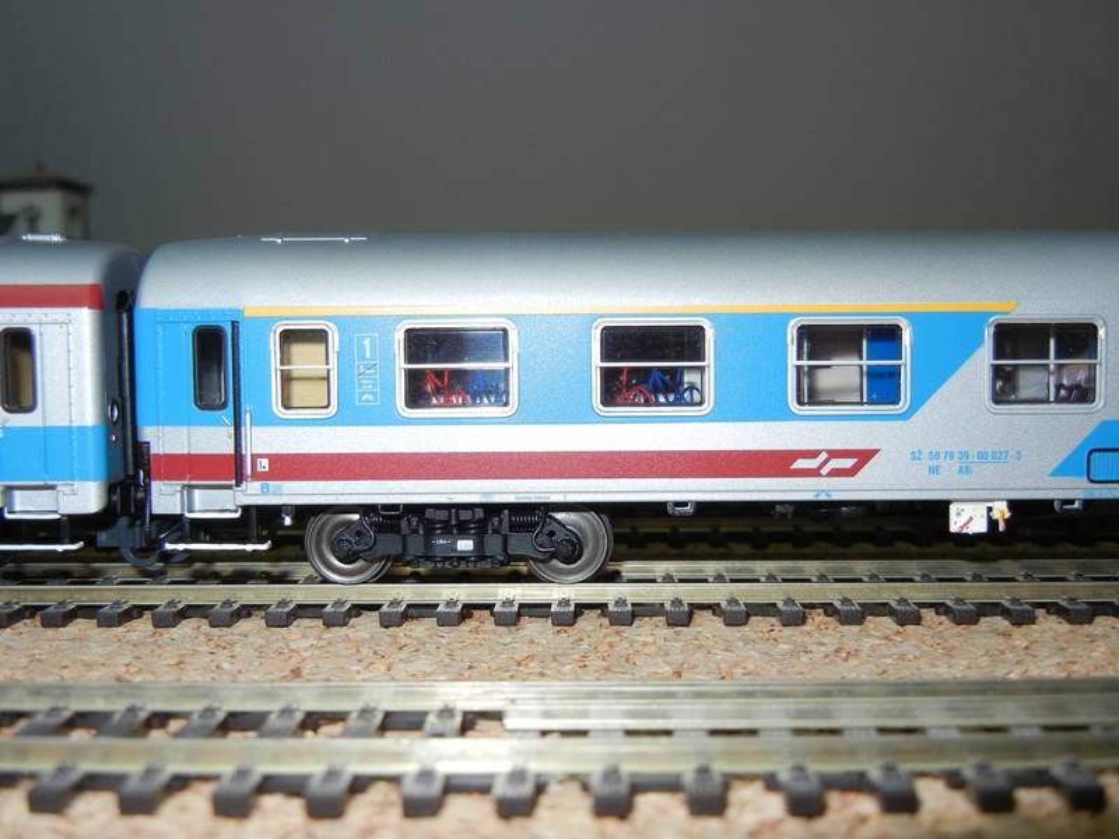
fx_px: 1261
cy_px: 420
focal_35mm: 39
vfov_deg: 36.8
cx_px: 560
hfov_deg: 47.9
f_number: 3.7
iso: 200
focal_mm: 7.1
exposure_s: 1/30
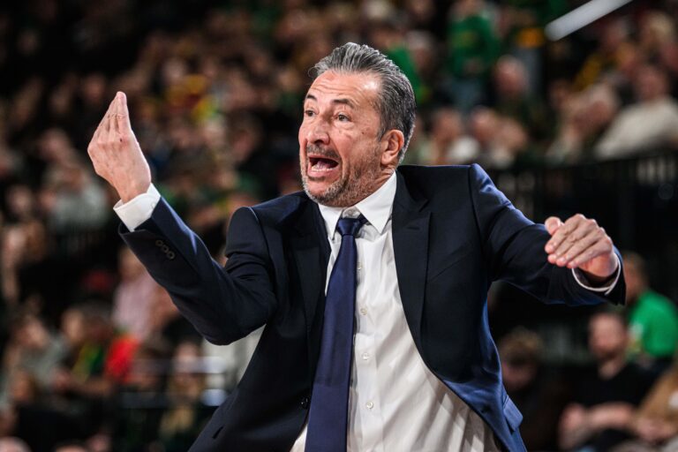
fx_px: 3013
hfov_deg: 12.8
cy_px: 226
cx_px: 339
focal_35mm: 160
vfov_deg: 8.6
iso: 2500
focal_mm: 160
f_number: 3.5
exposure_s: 1/1250
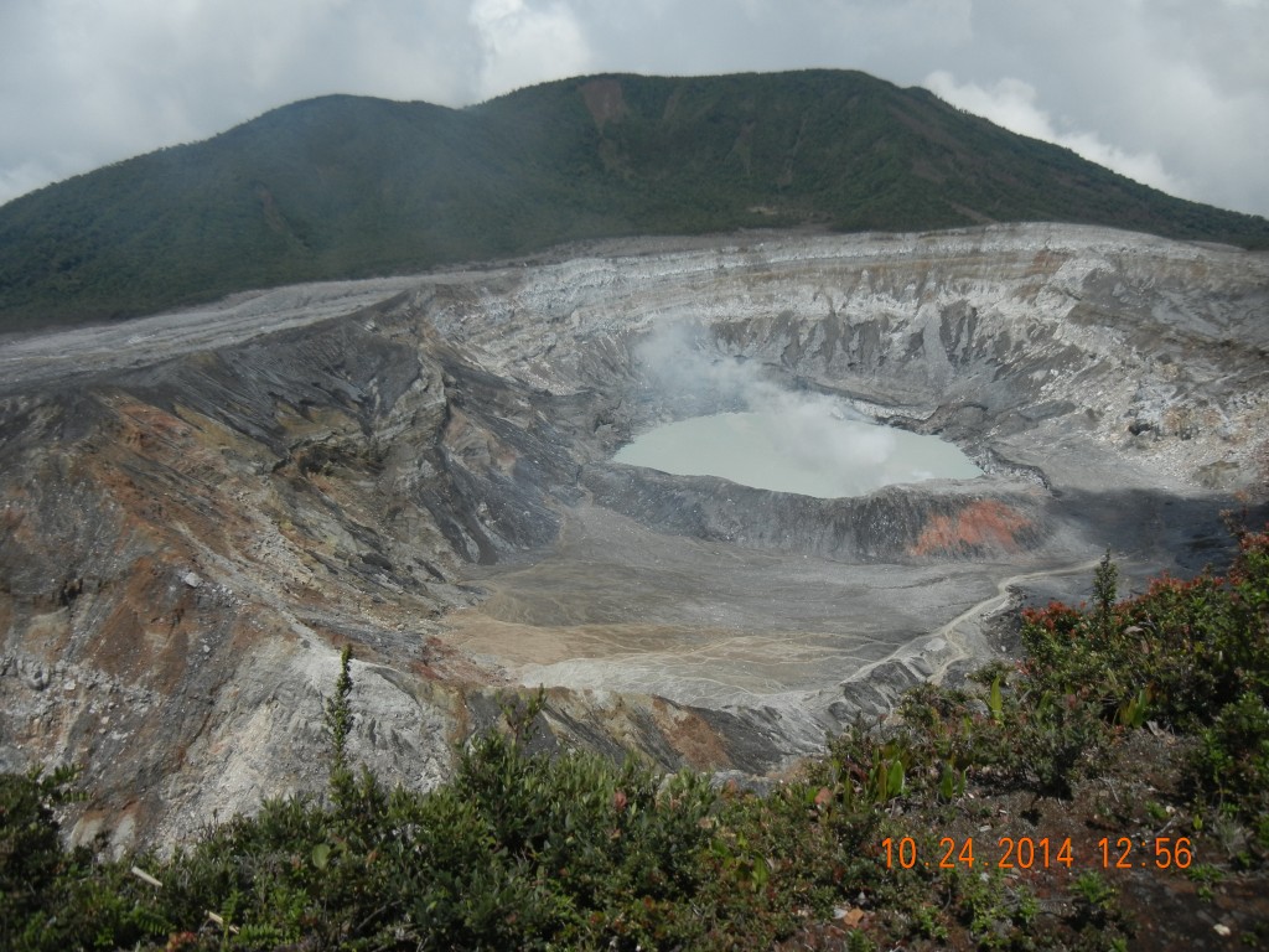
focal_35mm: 30
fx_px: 1100
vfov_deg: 46.8
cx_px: 634
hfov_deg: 60.0
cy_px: 476
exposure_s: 1/860
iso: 160
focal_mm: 5.4
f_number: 7
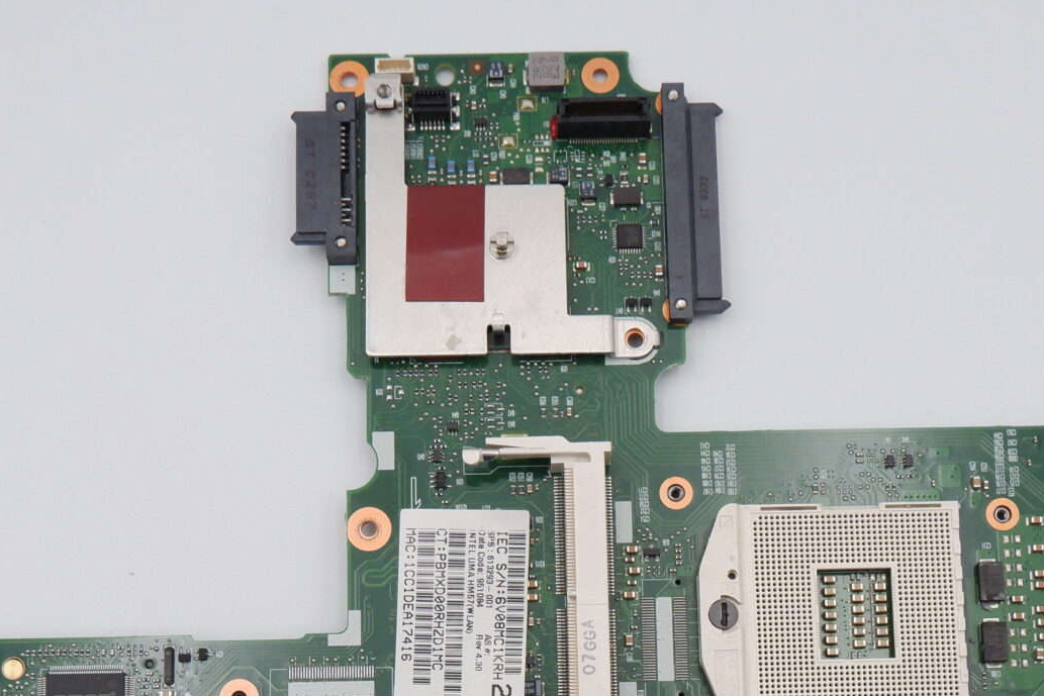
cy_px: 703
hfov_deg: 35.0
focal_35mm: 57
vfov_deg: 22.8
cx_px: 539
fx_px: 1653
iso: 1250
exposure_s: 1/420
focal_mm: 15
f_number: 7.1
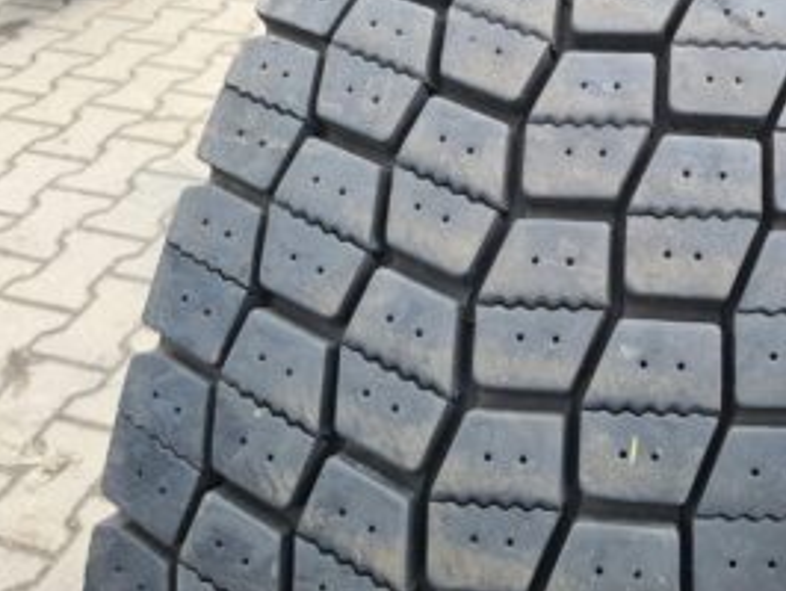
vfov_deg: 33.5
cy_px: 129
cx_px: 576
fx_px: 955
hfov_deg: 43.5
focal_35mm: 42
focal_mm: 5.4
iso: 50
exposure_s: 1/400
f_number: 1.8
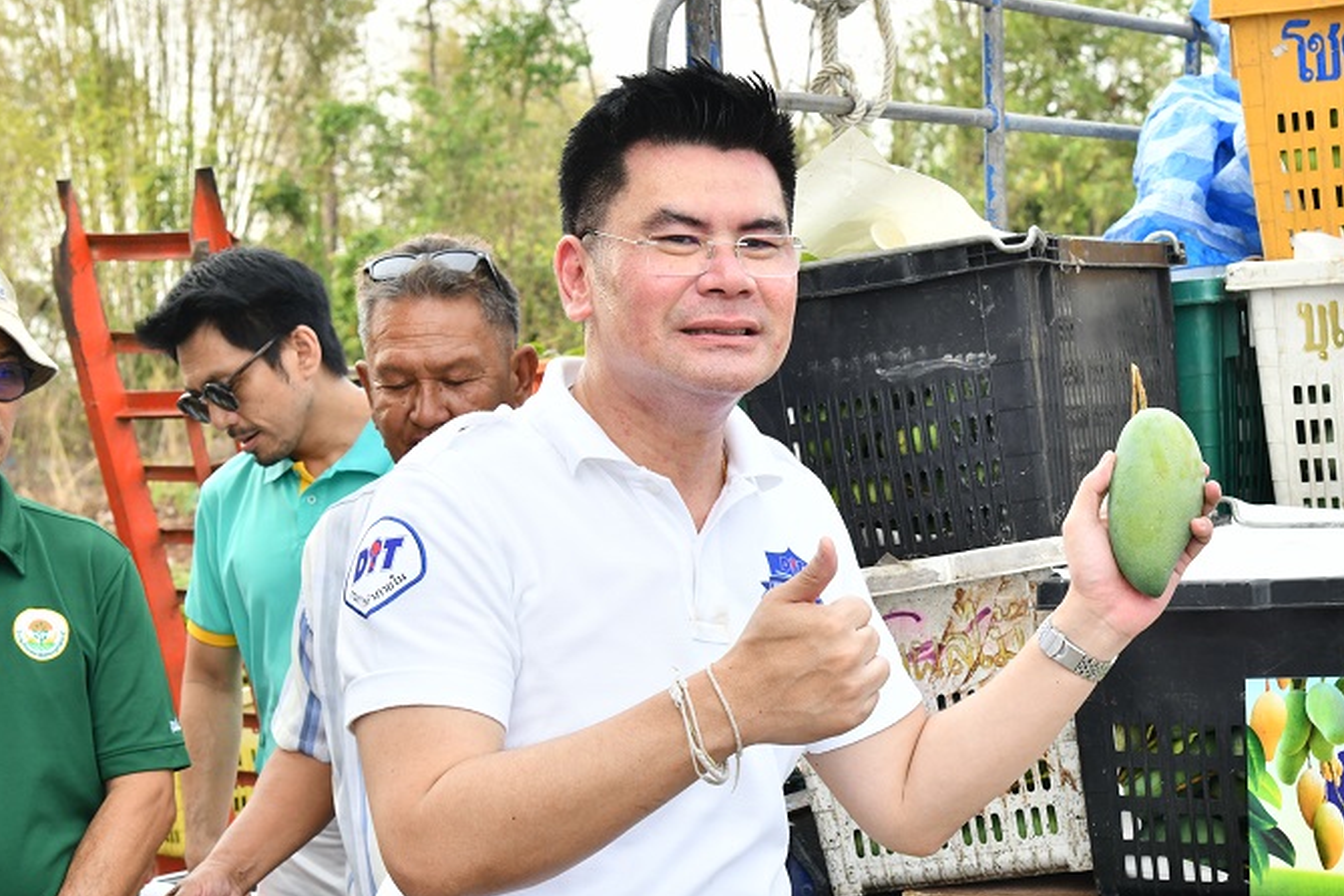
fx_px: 2874
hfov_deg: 26.3
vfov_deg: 17.7
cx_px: 762
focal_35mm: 77
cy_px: 572
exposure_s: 1/250
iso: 800
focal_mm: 52
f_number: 10
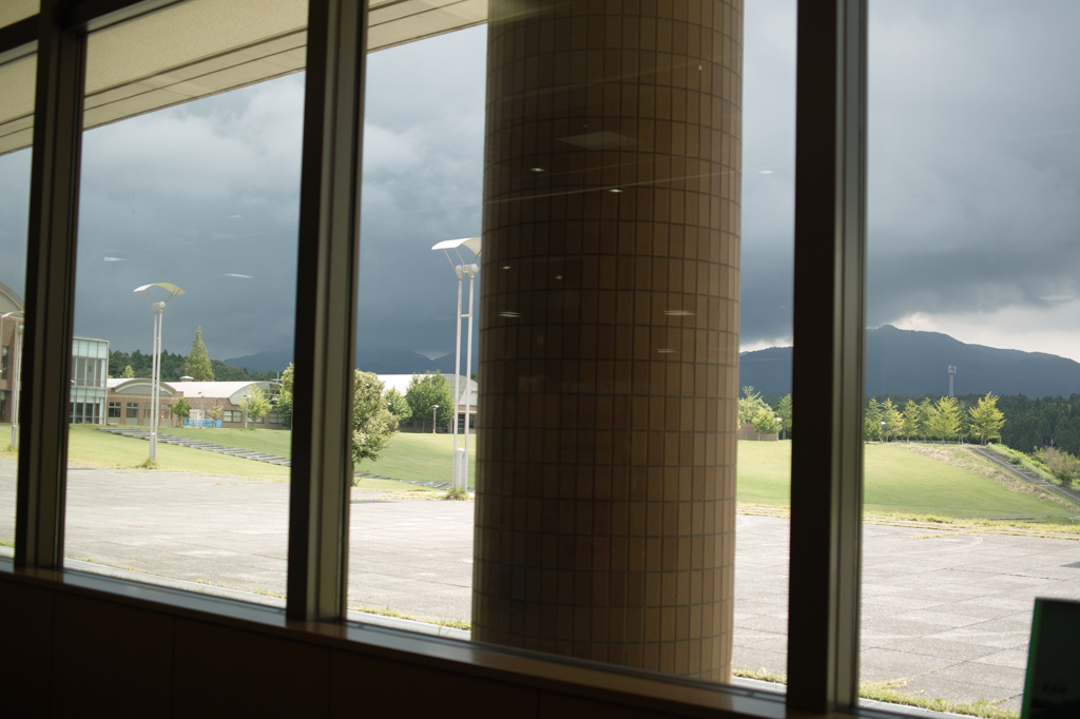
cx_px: 540
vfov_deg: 32.6
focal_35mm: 41
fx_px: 1230
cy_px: 360
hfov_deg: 47.4
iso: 100
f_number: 2.8
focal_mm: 24.2
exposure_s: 1/250
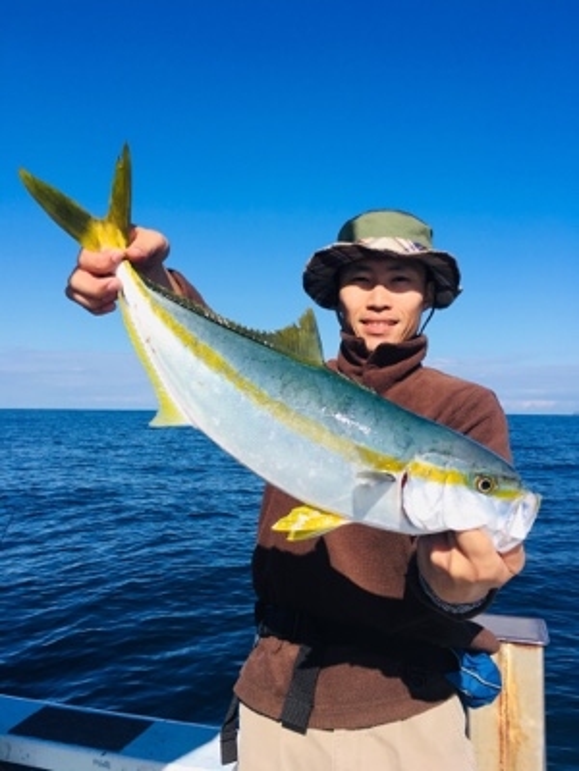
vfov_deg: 61.7
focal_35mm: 29
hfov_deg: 48.2
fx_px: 647
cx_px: 290
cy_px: 386
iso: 25
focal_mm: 4.15
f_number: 2.2
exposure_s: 1/1832
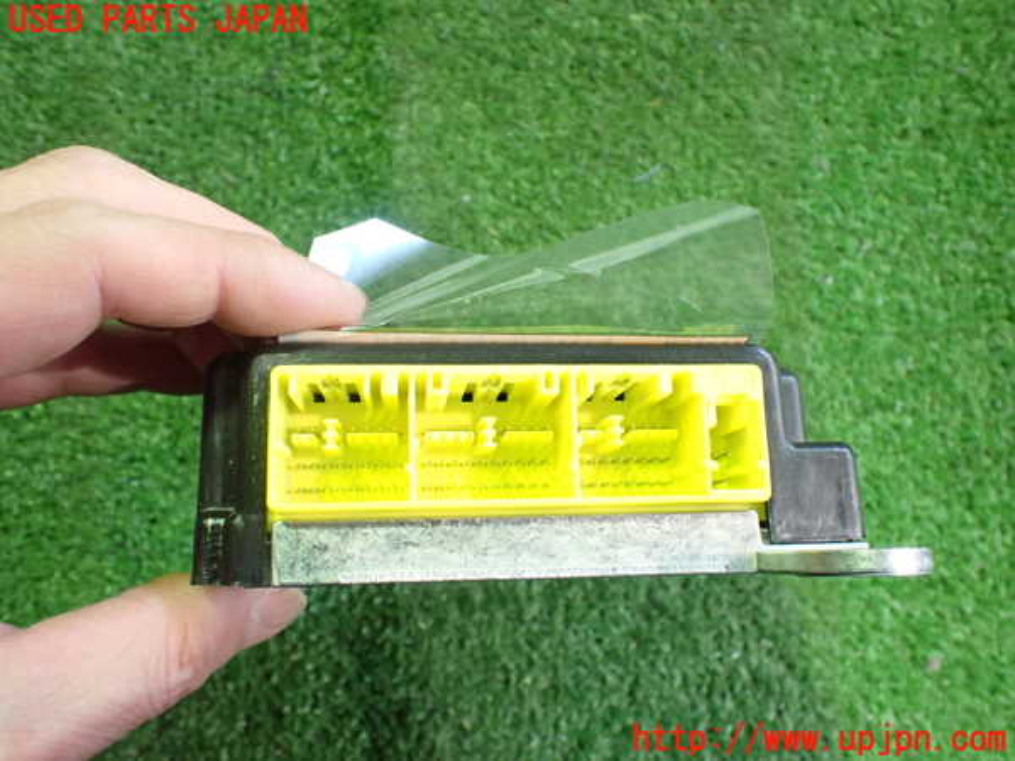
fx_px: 880
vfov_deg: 46.8
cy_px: 380
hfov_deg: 60.0
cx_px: 508
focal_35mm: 30
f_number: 2.3
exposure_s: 1/50
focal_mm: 5.4
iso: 800
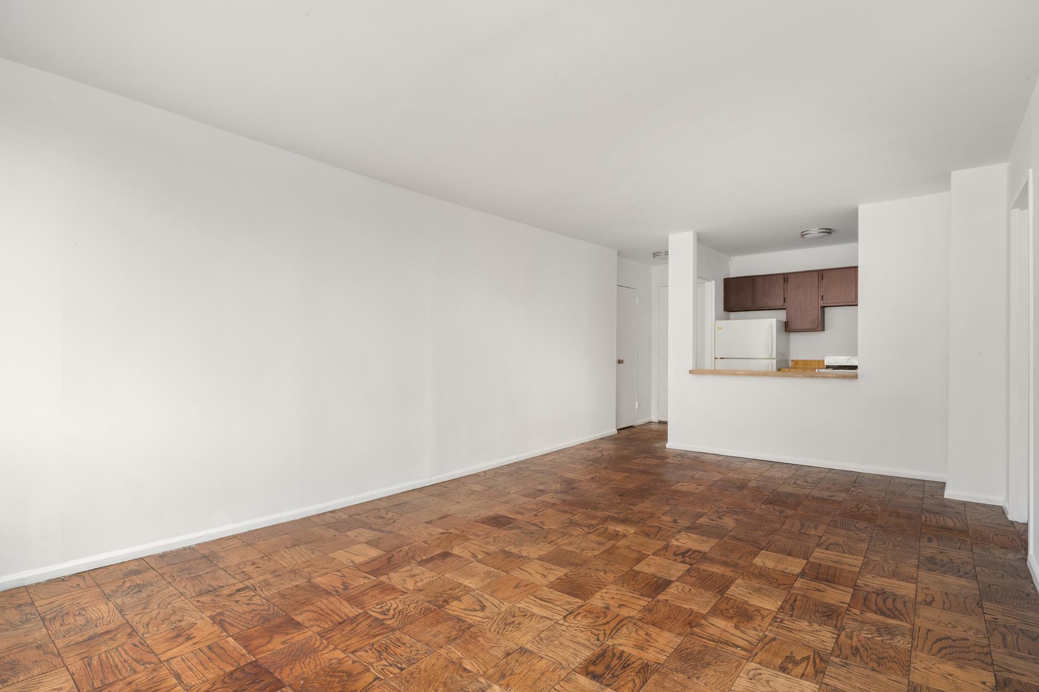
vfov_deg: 70.4
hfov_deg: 93.3
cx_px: 520
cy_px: 346
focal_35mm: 17
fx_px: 491
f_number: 22
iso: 500
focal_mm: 17
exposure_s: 1/3
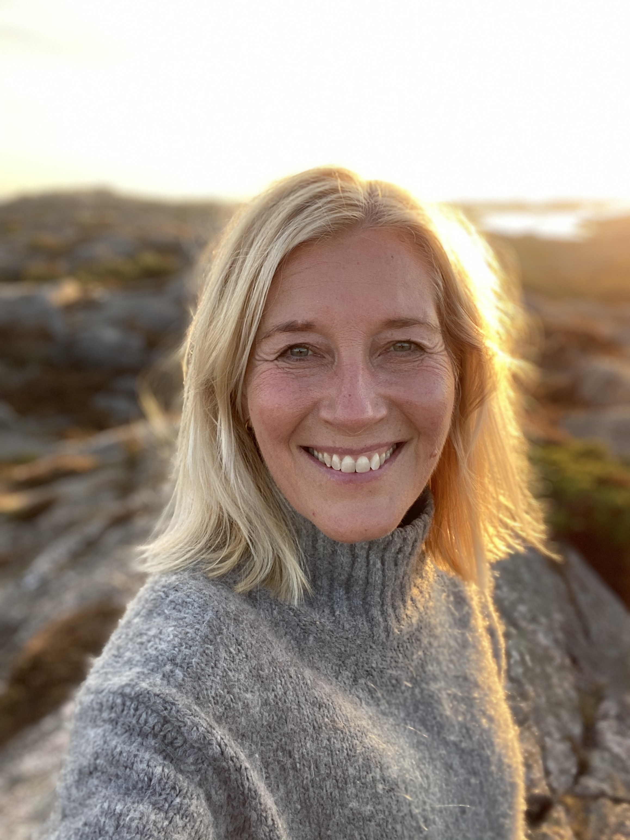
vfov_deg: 60.0
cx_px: 315
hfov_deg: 46.8
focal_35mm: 30
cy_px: 420
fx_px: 728
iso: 80
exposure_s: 1/122
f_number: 2.2
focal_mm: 2.71
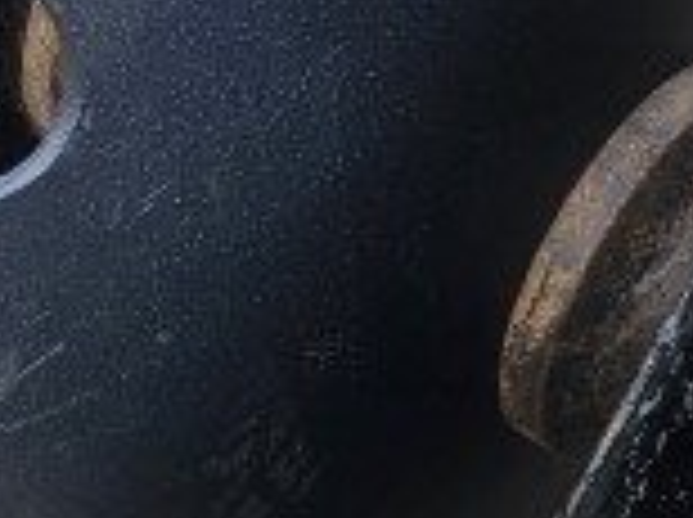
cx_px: 27
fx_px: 3058
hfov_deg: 12.8
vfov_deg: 9.7
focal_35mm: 153
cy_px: 122
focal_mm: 5.4
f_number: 1.8
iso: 25
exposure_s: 1/220
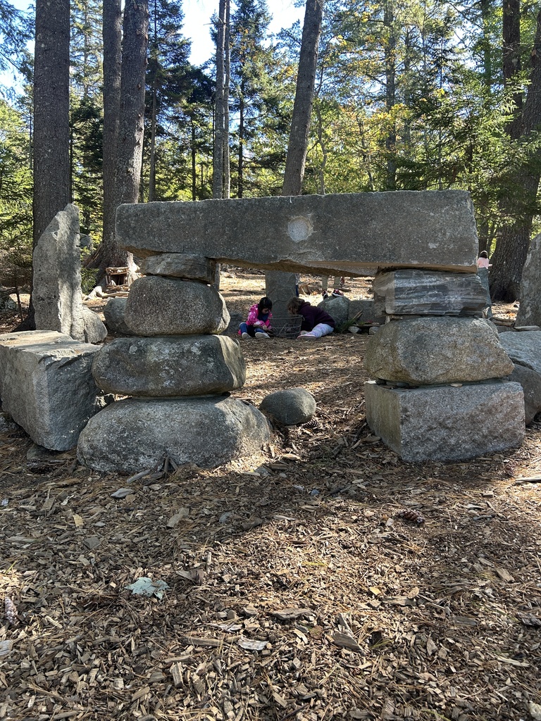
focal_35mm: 26
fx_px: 542
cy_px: 360
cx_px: 270
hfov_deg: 53.1
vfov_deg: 67.3
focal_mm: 5.7
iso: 40
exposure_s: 1/128
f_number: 1.5
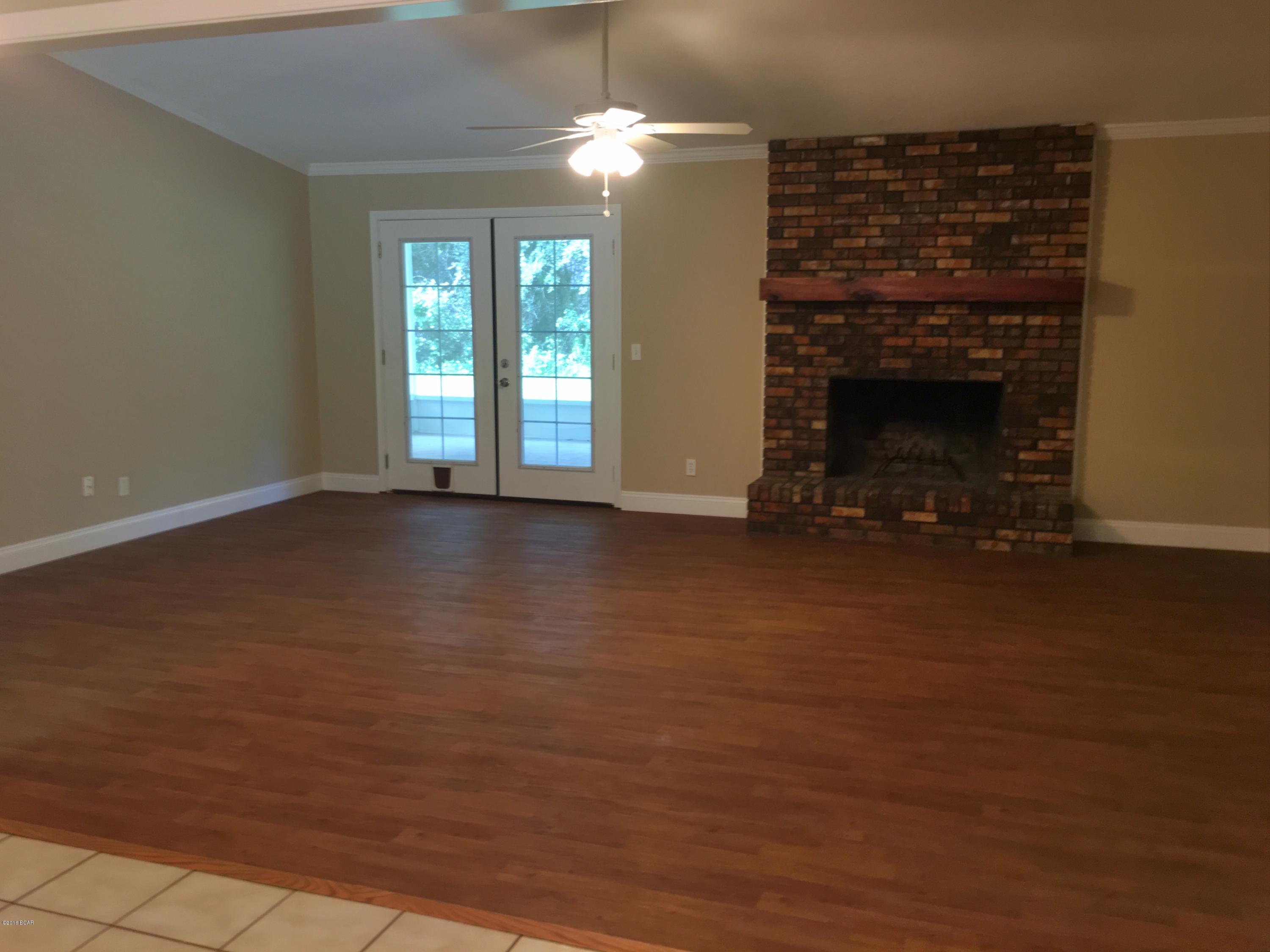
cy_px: 476
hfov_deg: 61.7
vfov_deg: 48.2
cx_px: 635
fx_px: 1064
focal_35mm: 29
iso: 64
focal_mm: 4.15
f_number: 2.2
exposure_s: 1/30
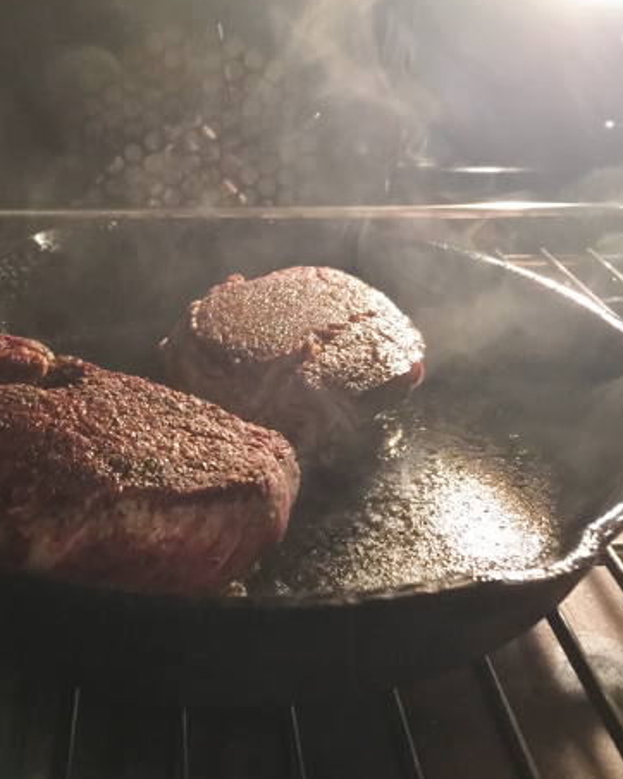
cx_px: 193
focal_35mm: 40
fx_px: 923
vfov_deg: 45.8
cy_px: 404
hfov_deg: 36.8
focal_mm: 4.15
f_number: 2.2
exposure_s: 1/8
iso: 125
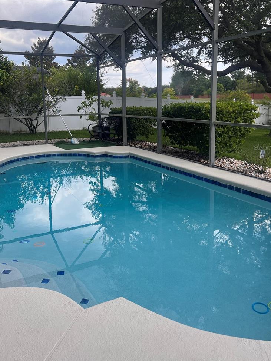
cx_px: 113
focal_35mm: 32
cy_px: 147
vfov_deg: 56.5
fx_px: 334
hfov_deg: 44.0
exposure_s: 1/909
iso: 50
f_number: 1.5
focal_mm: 5.7
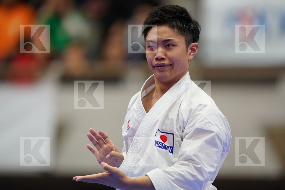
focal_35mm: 400
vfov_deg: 3.4
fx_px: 3166
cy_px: 95
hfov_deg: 5.2
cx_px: 142
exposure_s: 1/500
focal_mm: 400
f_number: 2.8
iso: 2000
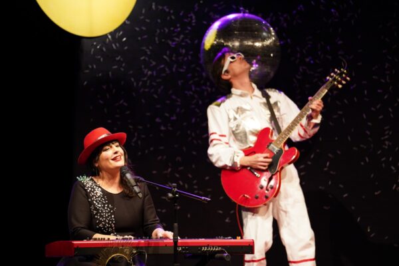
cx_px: 200
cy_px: 133
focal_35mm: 200
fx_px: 2216
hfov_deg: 10.3
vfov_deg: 6.9
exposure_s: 1/125
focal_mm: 200
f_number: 2.8
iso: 2000
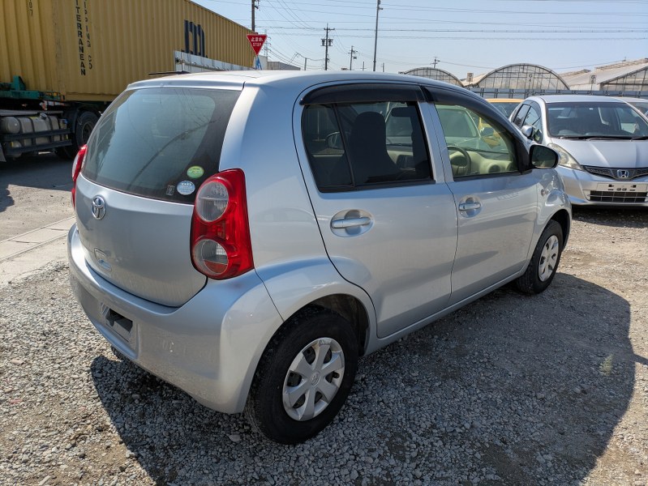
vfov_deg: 54.9
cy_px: 243
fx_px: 468
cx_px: 324
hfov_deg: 69.4
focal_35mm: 25
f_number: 1.89
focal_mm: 5.43
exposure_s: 1/2841
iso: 44
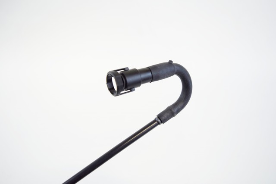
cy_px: 92
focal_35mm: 30
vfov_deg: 43.6
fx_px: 230
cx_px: 138
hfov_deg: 61.9
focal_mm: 20
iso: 450
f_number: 4
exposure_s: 1/60
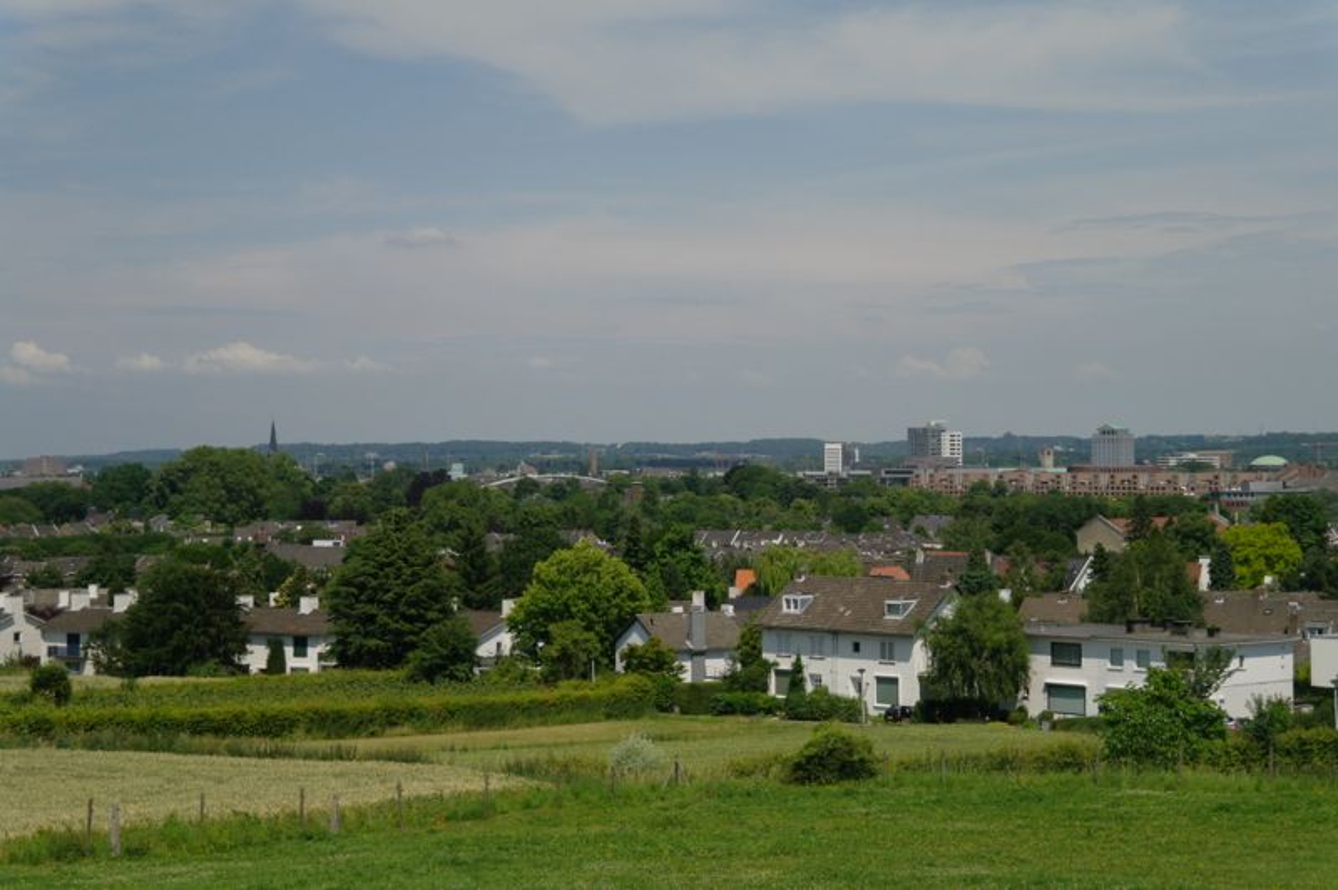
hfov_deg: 29.3
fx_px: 2562
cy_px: 445
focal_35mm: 69
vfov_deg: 19.7
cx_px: 669
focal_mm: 45
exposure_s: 1/2500
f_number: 5.6
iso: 400
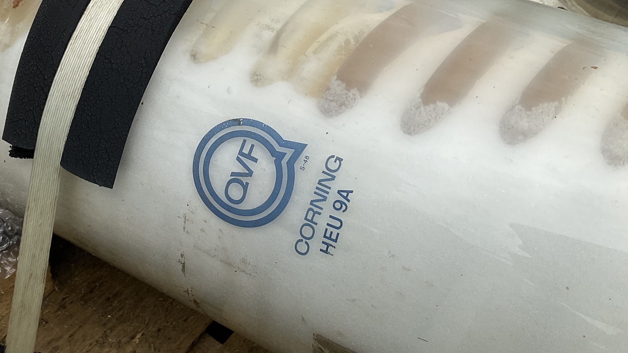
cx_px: 169
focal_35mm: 47
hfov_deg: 42.6
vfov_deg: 25.3
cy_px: 126
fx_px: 783
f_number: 1.8
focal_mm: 3
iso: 25
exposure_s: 1/5263
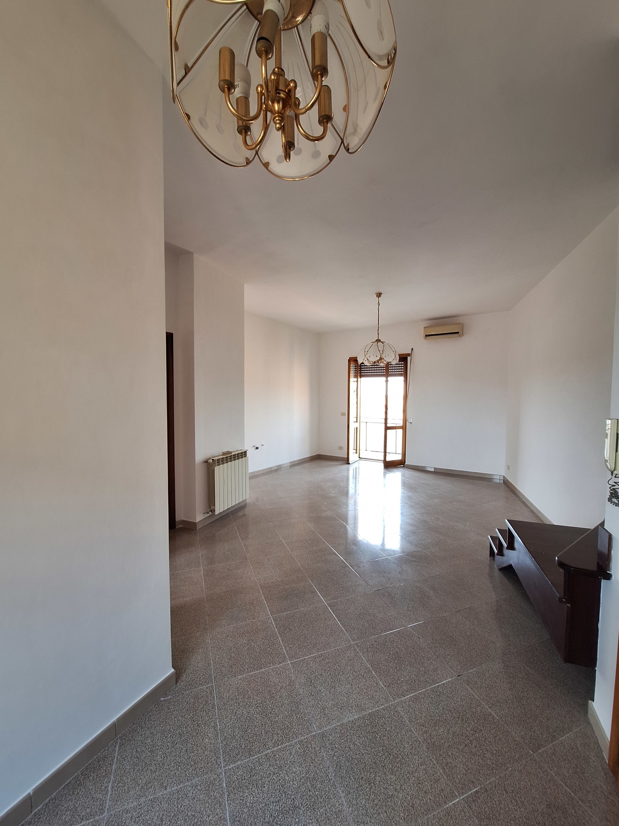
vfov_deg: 106.2
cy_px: 413
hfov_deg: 89.9
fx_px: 310
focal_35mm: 13
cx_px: 310
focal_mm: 1.74
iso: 80
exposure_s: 1/60
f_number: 2.2
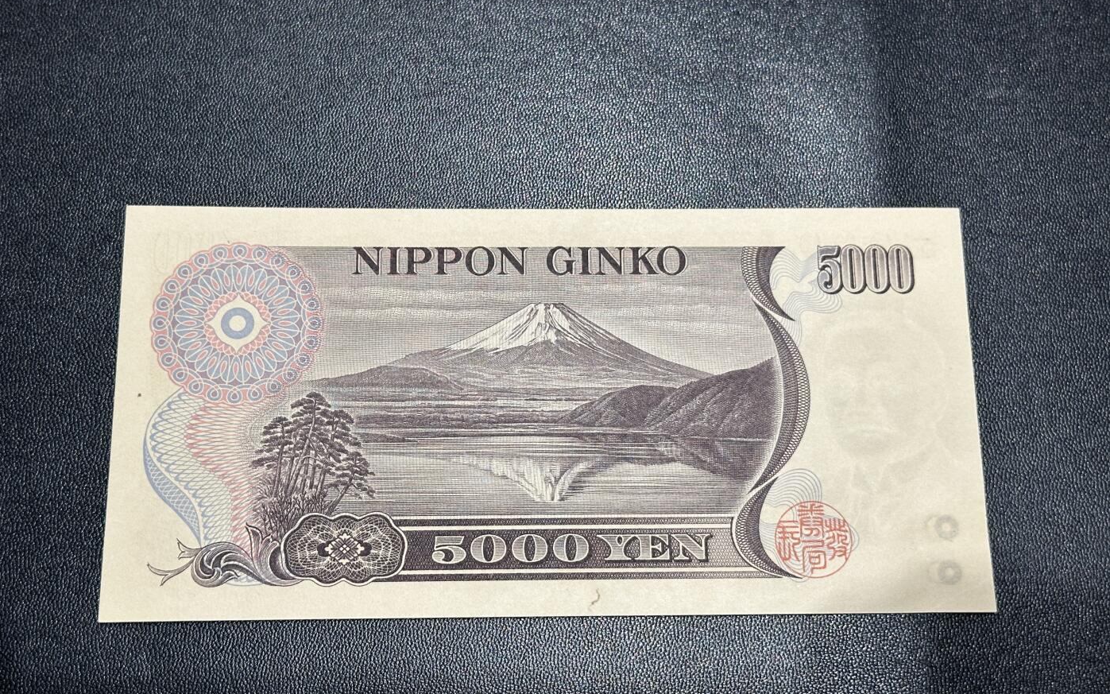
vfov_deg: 25.3
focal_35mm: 51
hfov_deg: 39.6
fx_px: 1543
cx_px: 555
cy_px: 382
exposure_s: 1/50
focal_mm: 6.86
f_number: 1.78
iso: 125
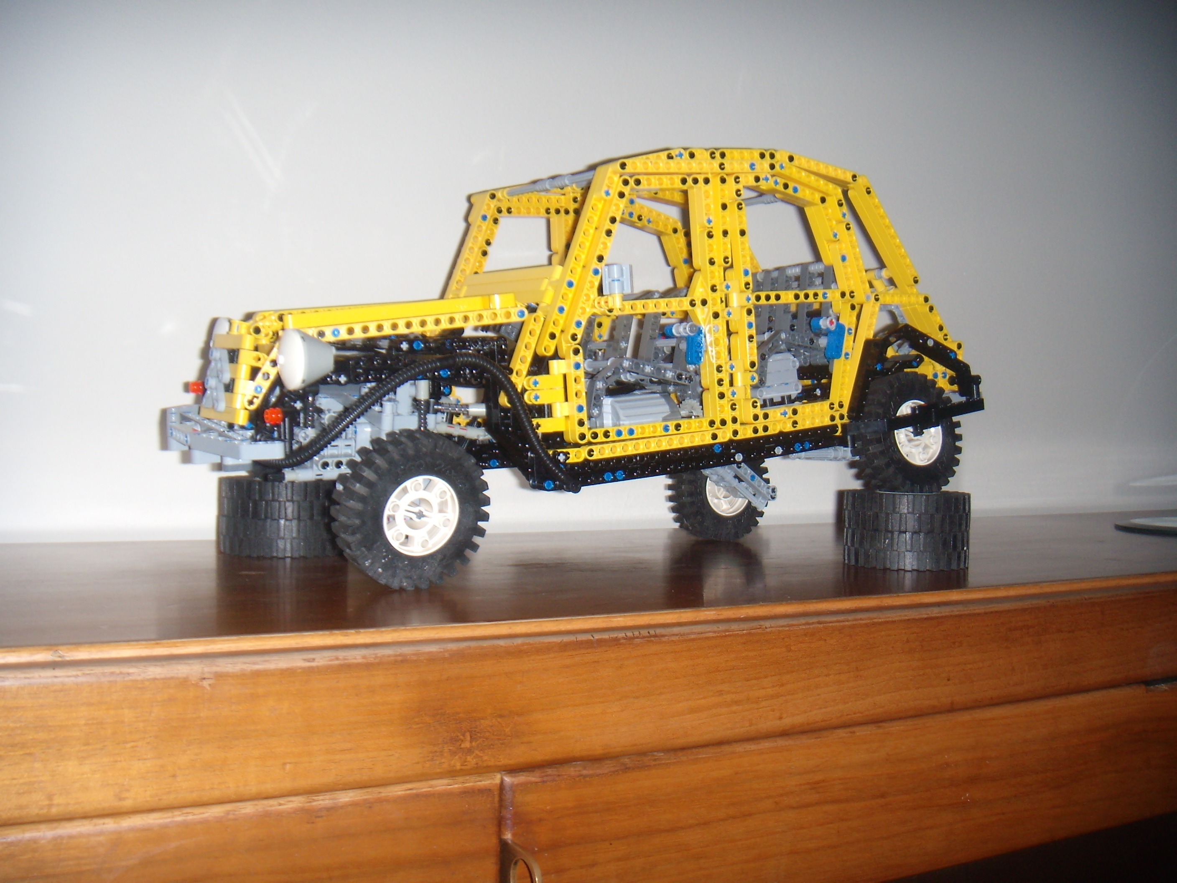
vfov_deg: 37.7
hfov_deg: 49.0
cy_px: 442
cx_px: 588
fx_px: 1292
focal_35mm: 38
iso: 64
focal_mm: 6.4
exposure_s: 1/60.2
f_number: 3.5
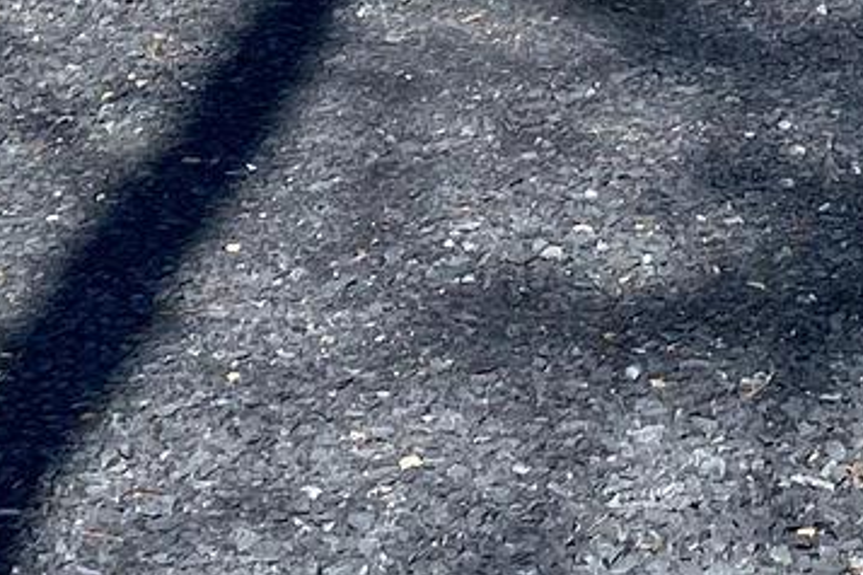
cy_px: -1251
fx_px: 3715
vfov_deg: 7.6
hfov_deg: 13.1
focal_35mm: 155
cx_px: 781
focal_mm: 4.25
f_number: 1.8
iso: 32
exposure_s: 1/2410
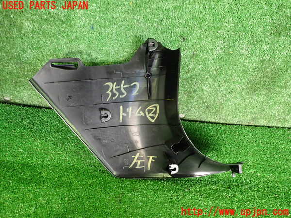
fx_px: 210
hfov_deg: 69.4
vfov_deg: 54.9
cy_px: 109
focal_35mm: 25
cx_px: 146
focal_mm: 4.5
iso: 800
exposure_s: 1/40
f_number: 2
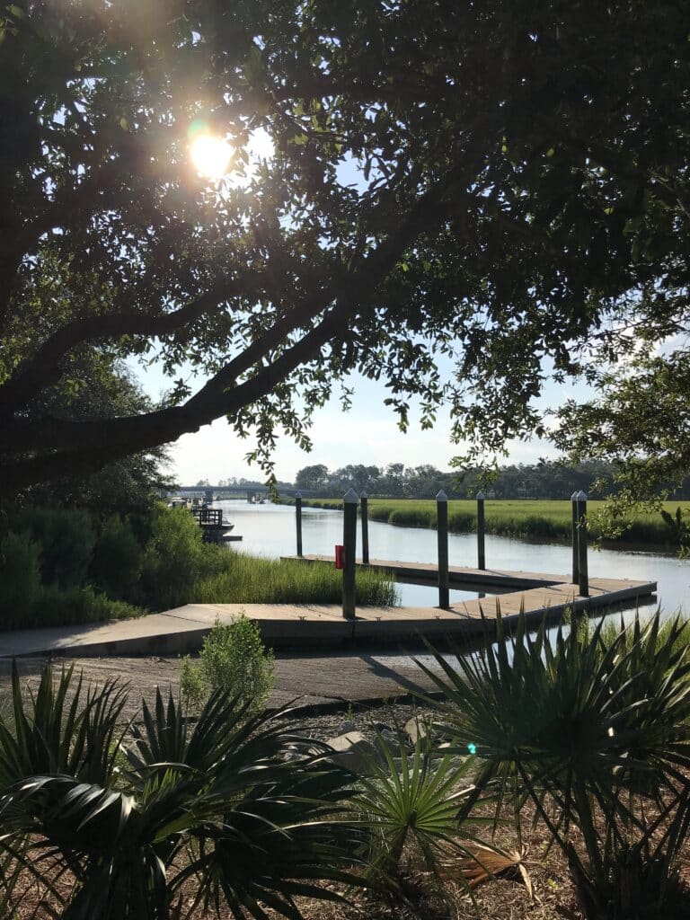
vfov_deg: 63.4
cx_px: 345
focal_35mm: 28
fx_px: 744
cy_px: 460
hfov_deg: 49.7
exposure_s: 1/4566
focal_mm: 3.99
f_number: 1.8
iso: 20
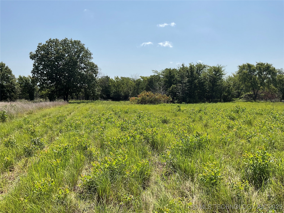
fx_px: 238
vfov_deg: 48.2
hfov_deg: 61.7
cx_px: 142
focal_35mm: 29
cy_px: 106
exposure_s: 1/2427
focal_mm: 3
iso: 16
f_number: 1.8
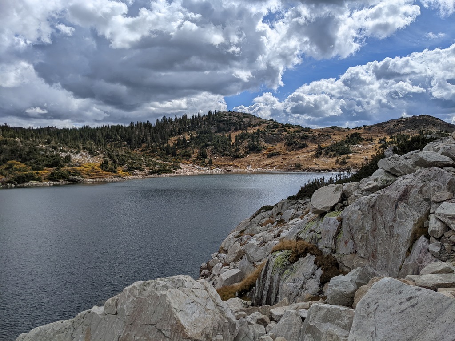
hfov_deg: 65.3
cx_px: 228
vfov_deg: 51.4
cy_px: 170
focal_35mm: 27
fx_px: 355
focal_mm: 4.44
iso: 66
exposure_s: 1/11765
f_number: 1.8
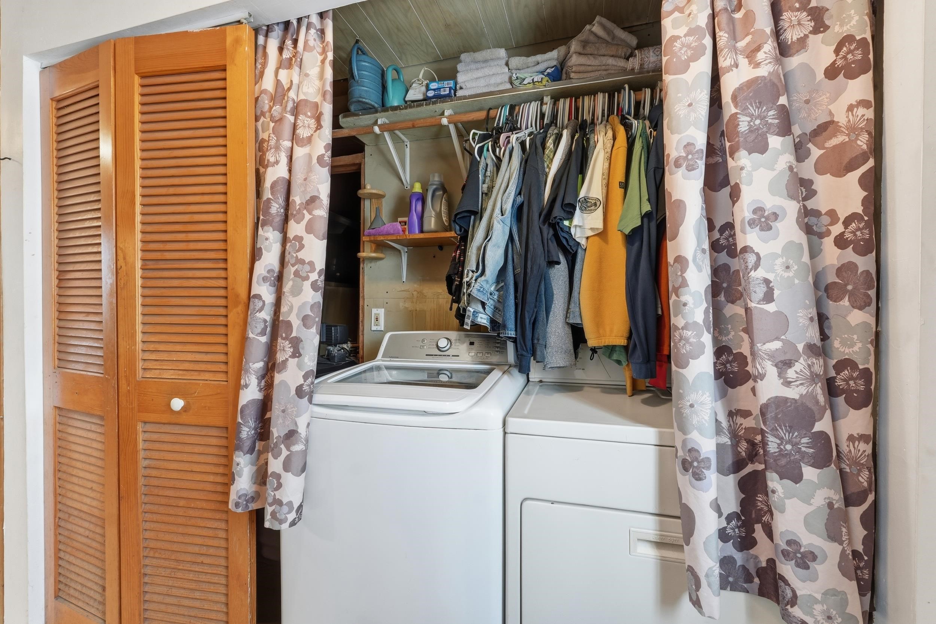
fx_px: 390
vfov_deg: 77.3
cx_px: 468
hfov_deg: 100.4
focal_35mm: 15
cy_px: 312
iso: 250
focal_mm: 10
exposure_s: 1/15
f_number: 10
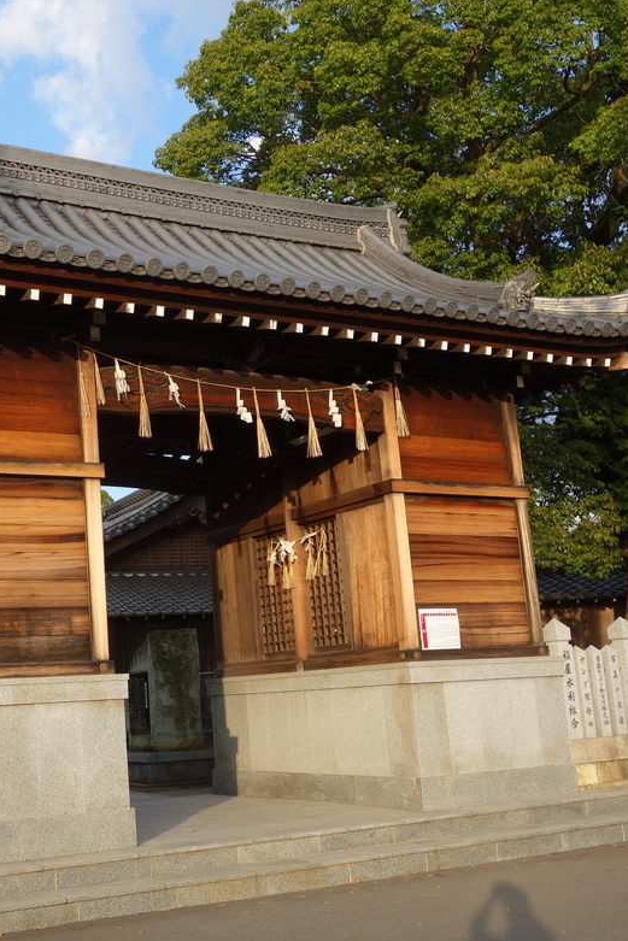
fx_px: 1125
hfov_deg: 30.4
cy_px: 477
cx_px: 122
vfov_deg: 45.4
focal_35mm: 43
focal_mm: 10.4
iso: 125
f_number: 5.6
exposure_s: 1/160
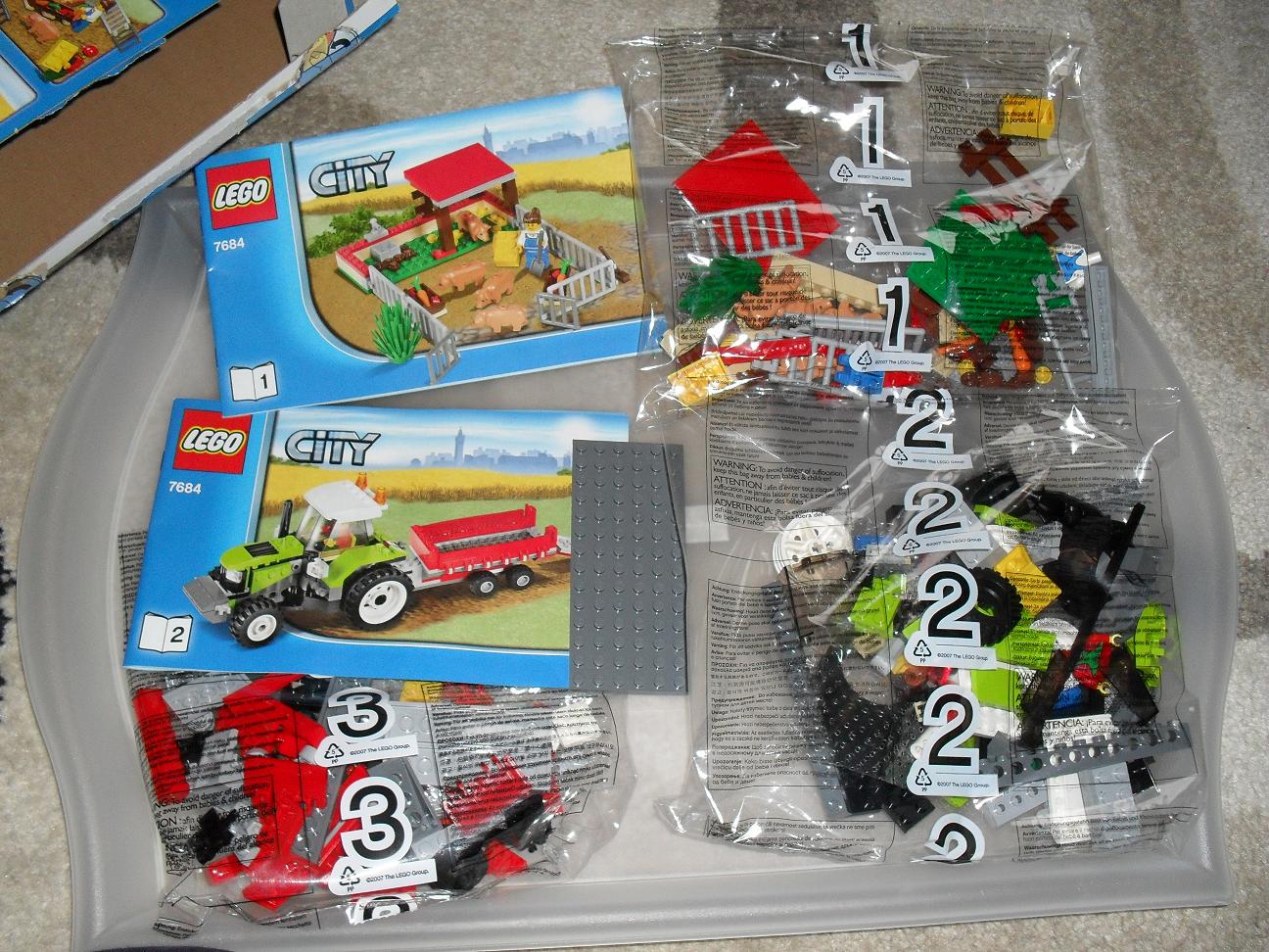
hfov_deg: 52.6
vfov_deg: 40.7
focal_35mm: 35
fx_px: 1283
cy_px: 476
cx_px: 634
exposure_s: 1/45
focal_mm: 6.3
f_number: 3.2
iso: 200
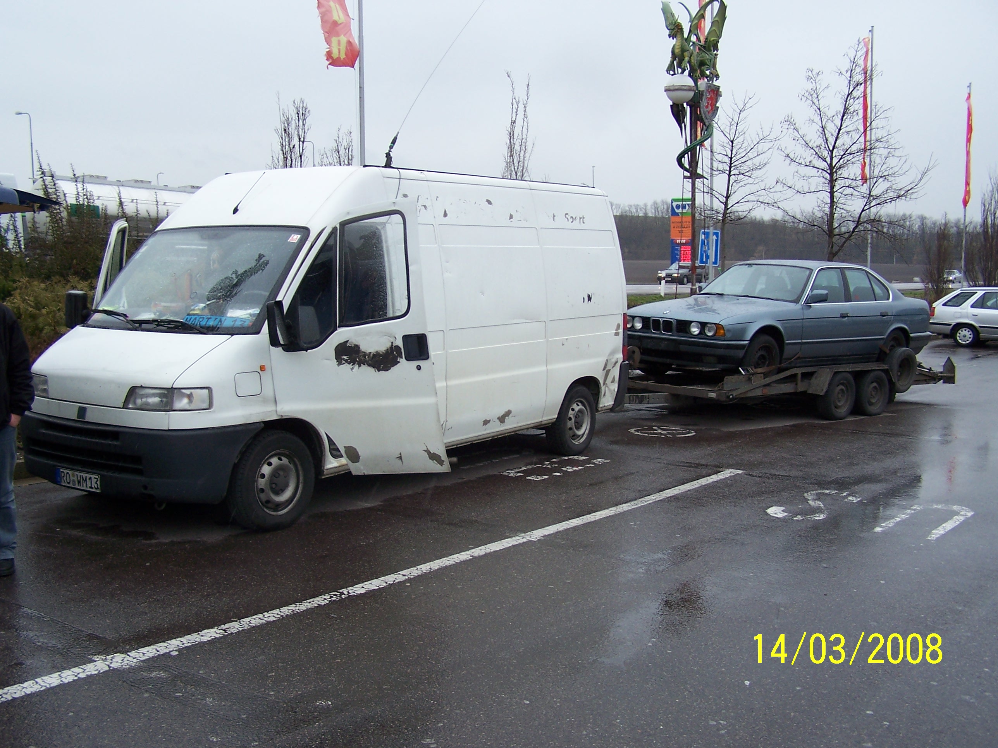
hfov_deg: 49.0
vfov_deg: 37.7
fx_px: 1096
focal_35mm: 38
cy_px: 374
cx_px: 499
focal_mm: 6.3
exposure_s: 1/350
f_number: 2.8
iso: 80
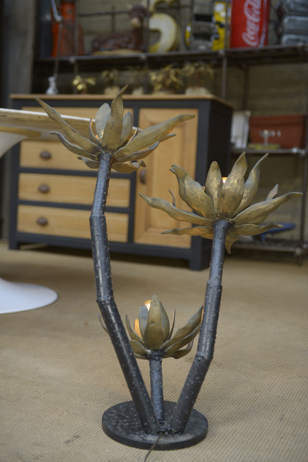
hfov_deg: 28.1
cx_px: 154
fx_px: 615
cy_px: 231
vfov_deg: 41.1
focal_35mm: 48
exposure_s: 1/50
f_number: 3.2
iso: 200
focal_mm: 48
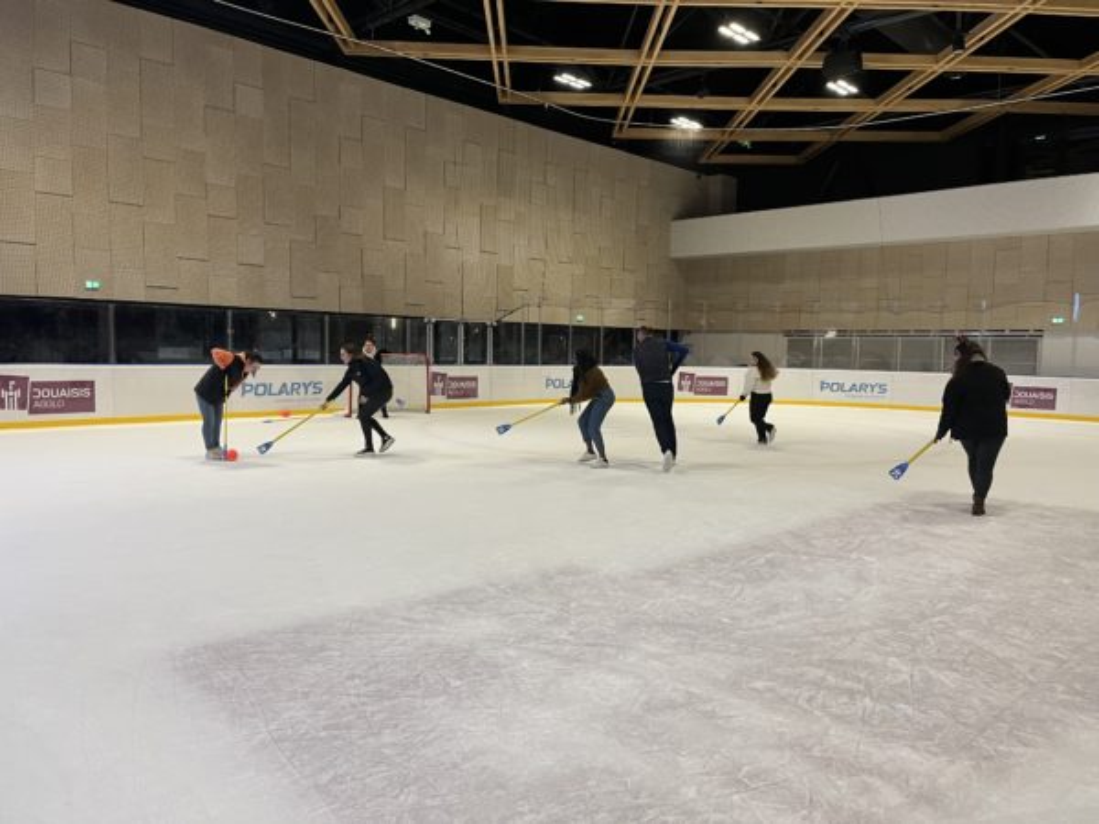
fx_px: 825
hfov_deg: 67.3
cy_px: 412
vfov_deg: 53.1
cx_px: 550
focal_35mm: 26
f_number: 1.6
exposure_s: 1/61
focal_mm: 5.1
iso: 125
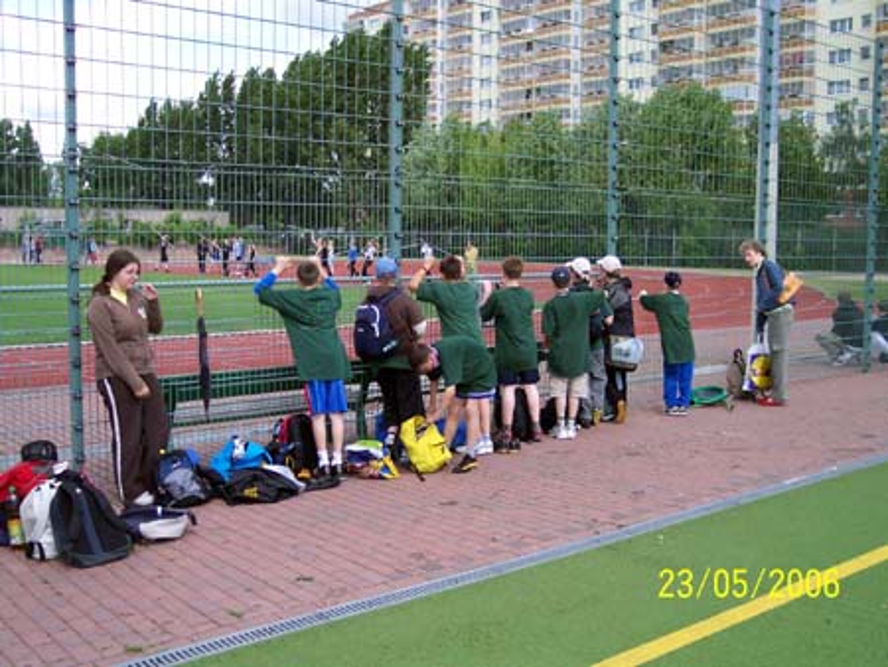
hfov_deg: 49.0
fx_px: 975
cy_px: 334
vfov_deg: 37.8
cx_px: 444
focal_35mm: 38
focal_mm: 8
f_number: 2.8
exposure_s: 1/700
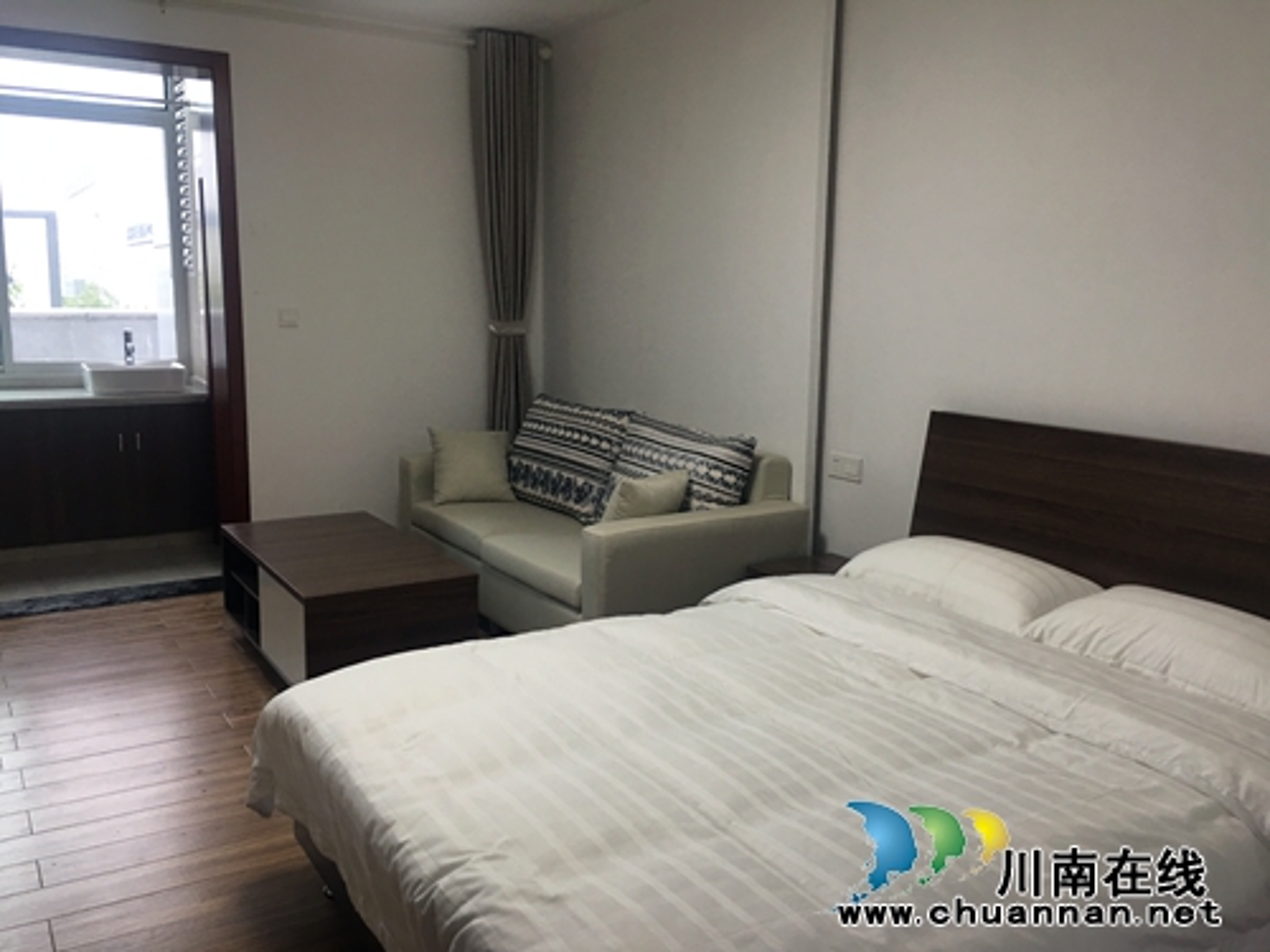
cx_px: 635
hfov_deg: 61.7
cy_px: 476
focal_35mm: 29
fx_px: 1064
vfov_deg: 48.2
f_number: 2.2
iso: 32
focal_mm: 4.15
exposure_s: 1/17
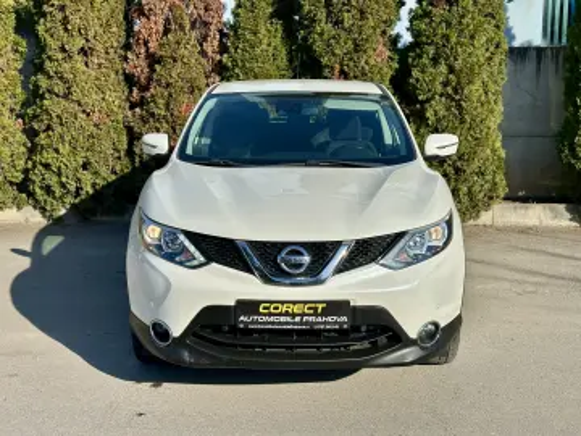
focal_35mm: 48
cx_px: 290
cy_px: 218
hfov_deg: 39.7
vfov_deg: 30.3
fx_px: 806
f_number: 1.78
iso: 64
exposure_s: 1/5556
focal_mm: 6.86
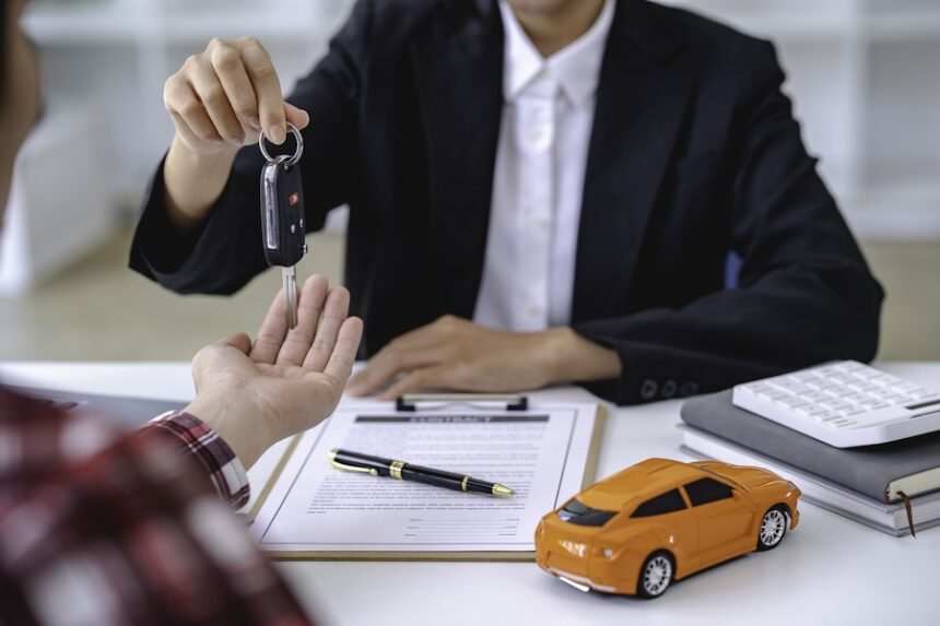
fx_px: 2219
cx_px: 470
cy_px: 313
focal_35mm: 85
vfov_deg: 16.1
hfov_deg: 23.9
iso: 100
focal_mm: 85
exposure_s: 1/100
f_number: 2.8
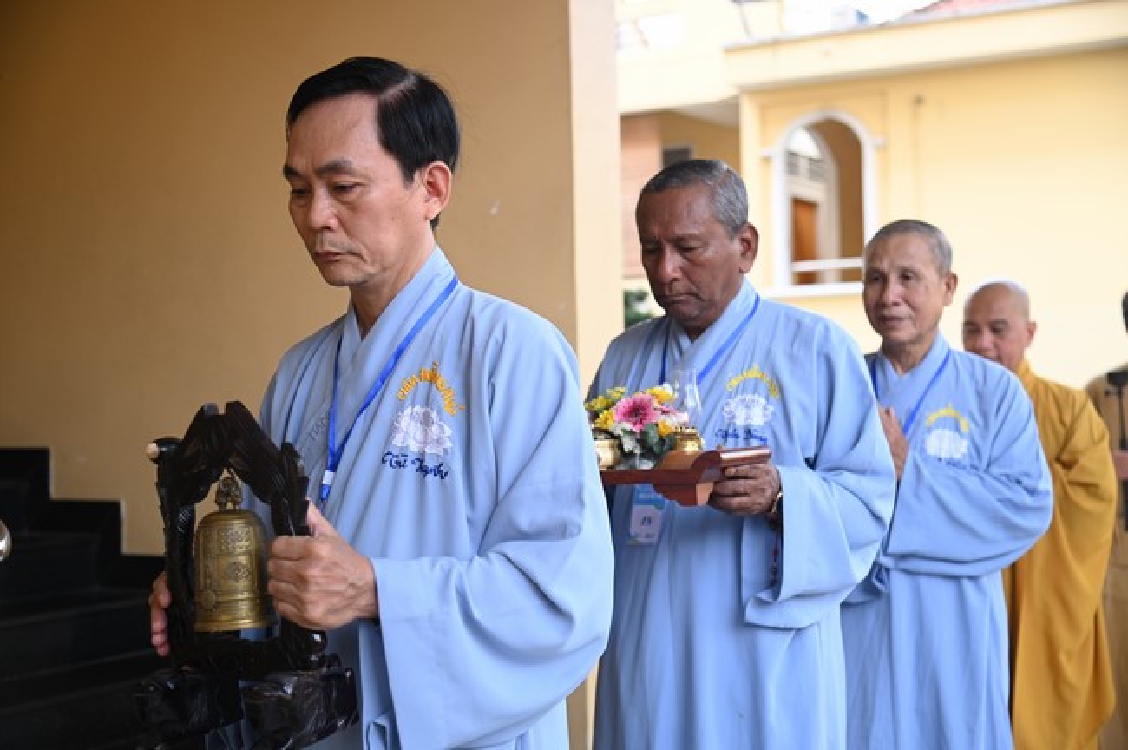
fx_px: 1628
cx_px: 564
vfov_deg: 25.9
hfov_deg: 38.2
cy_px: 375
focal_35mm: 52
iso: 500
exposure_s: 1/320
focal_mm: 52
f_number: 4
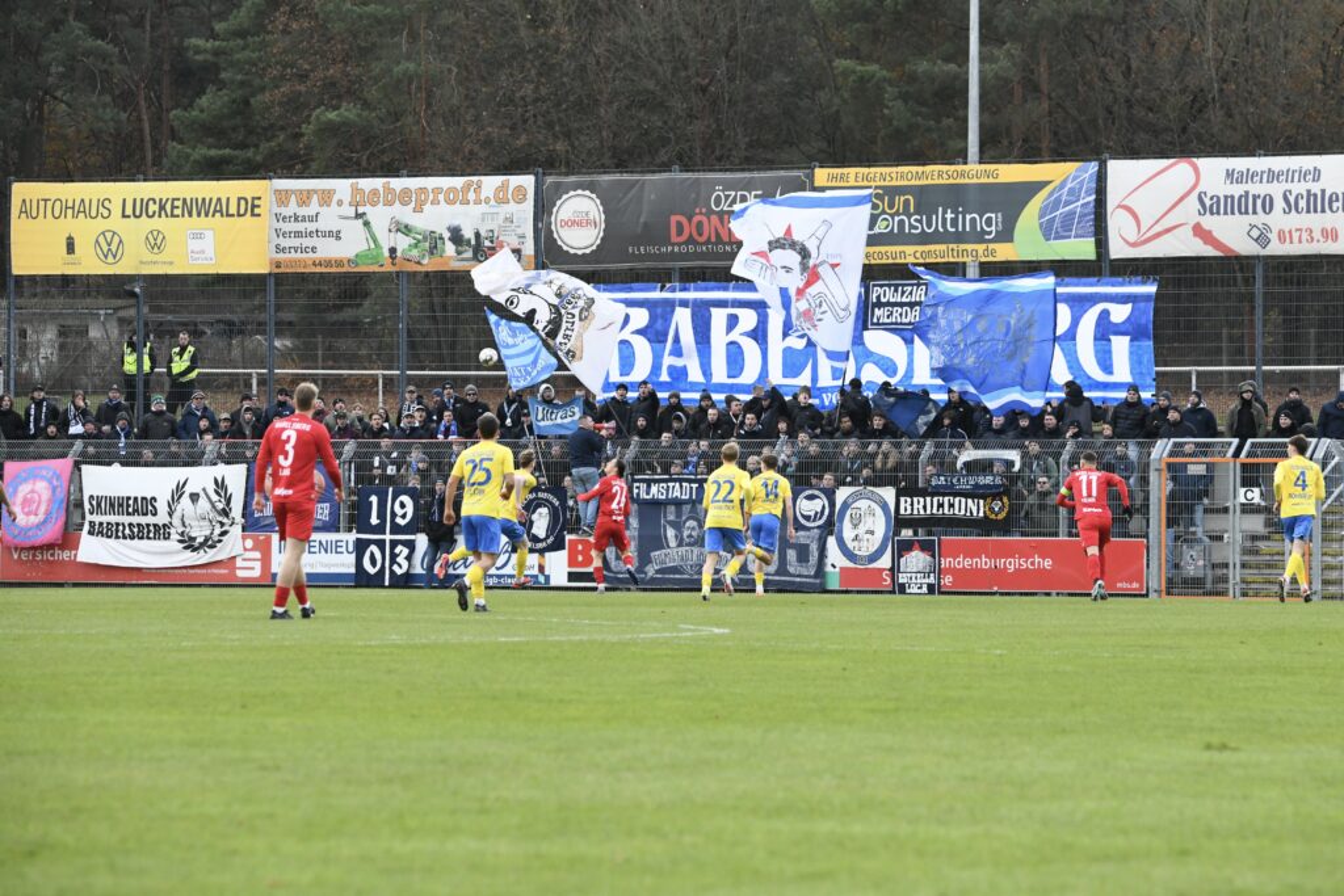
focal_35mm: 185
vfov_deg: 7.4
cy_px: 448
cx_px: 672
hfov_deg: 11.1
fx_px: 6907
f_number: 7.1
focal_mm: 185
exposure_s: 1/1600
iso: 4000
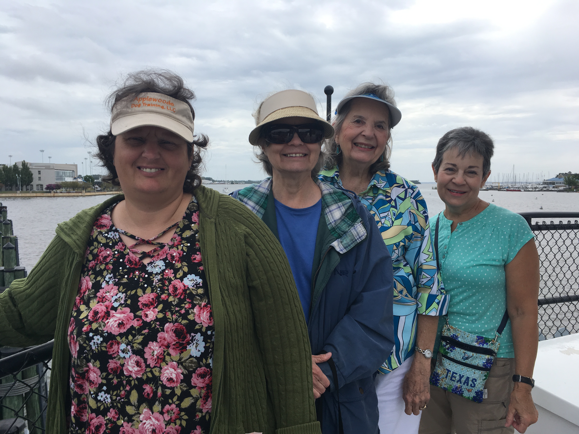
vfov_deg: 48.2
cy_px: 217
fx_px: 485
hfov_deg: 61.7
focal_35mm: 29
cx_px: 290
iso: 25
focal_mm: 4.15
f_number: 2.2
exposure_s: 1/1099
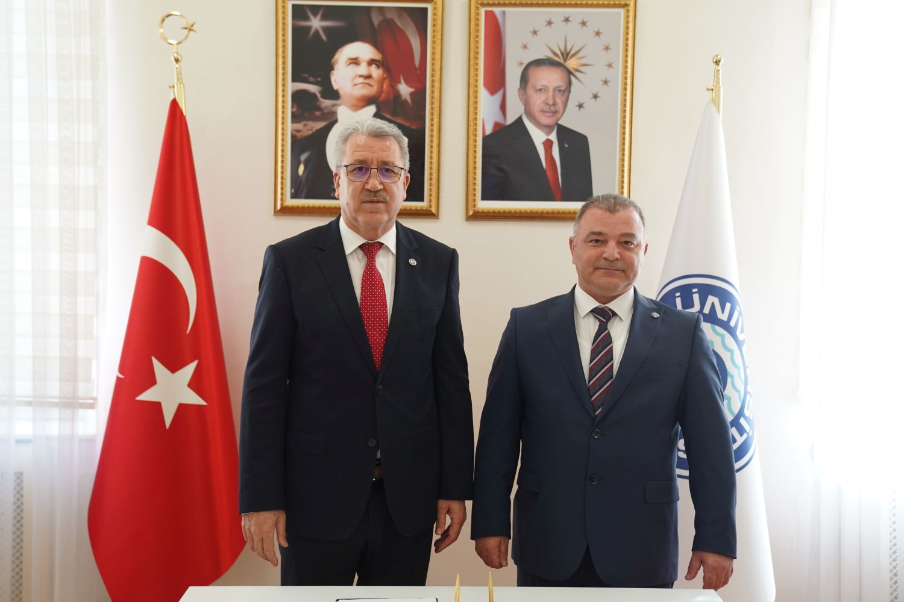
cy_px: 301
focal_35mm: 43
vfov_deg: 31.2
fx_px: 1080
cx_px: 452
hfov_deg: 45.4
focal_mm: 43
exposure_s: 1/160
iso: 1000
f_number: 3.2
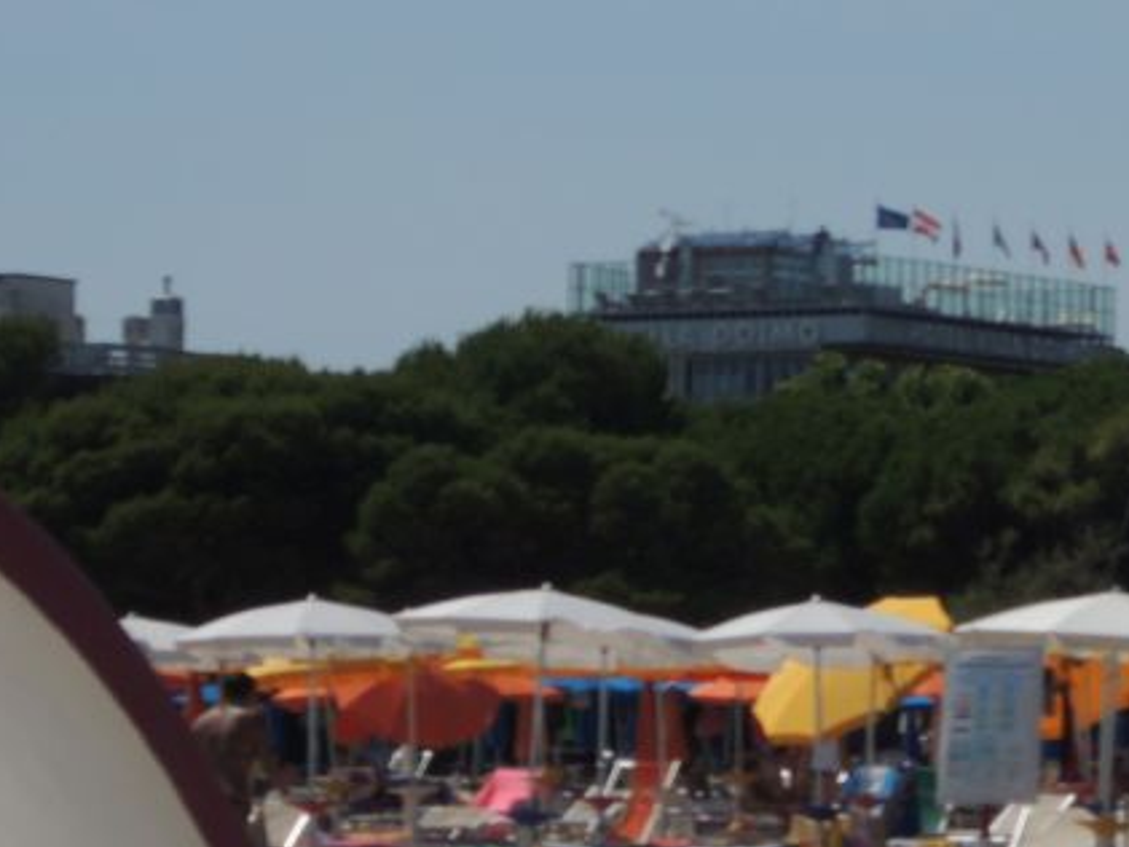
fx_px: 7928
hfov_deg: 8.1
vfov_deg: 6.1
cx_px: 670
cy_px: 161
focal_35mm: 243
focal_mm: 17.9
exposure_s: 1/1250
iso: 100
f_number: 4.9
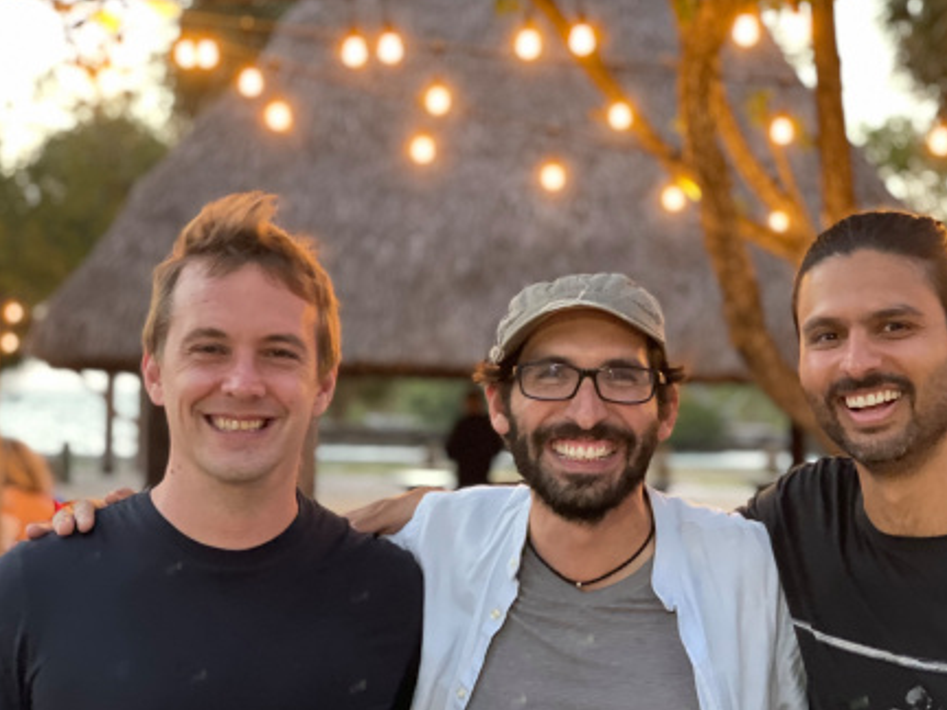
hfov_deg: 24.7
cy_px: 430
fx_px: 2161
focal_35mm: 79
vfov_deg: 18.6
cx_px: 547
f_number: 2.2
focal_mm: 7.5
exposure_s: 1/15
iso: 640
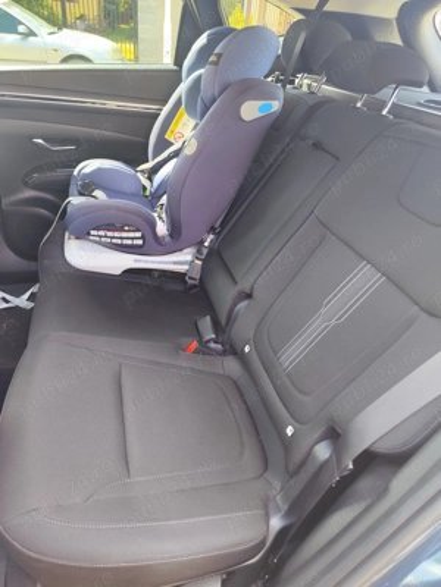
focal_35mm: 23
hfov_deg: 58.9
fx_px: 391
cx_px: 220
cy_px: 294
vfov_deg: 73.9
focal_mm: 6.14
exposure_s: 1/100
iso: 200
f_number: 1.65
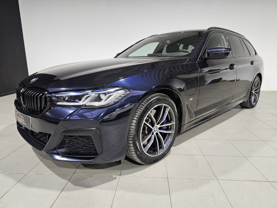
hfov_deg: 73.9
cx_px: 138
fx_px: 184
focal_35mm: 23
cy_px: 104
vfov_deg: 58.9
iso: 160
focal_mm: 6.3
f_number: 1.7
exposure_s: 1/100
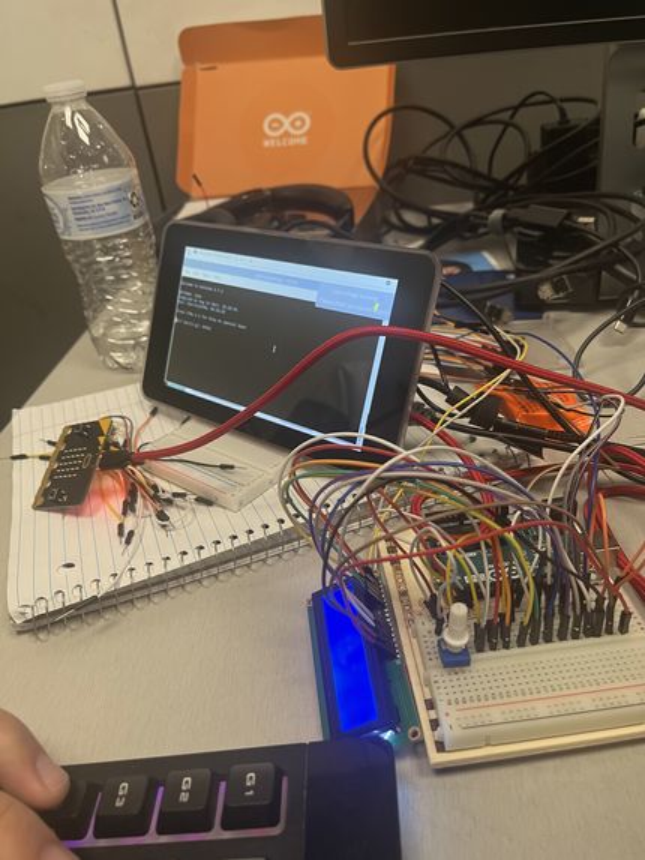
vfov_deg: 67.3
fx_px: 646
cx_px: 322
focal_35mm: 26
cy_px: 430
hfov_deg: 53.1
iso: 125
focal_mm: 5.1
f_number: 1.6
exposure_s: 1/59
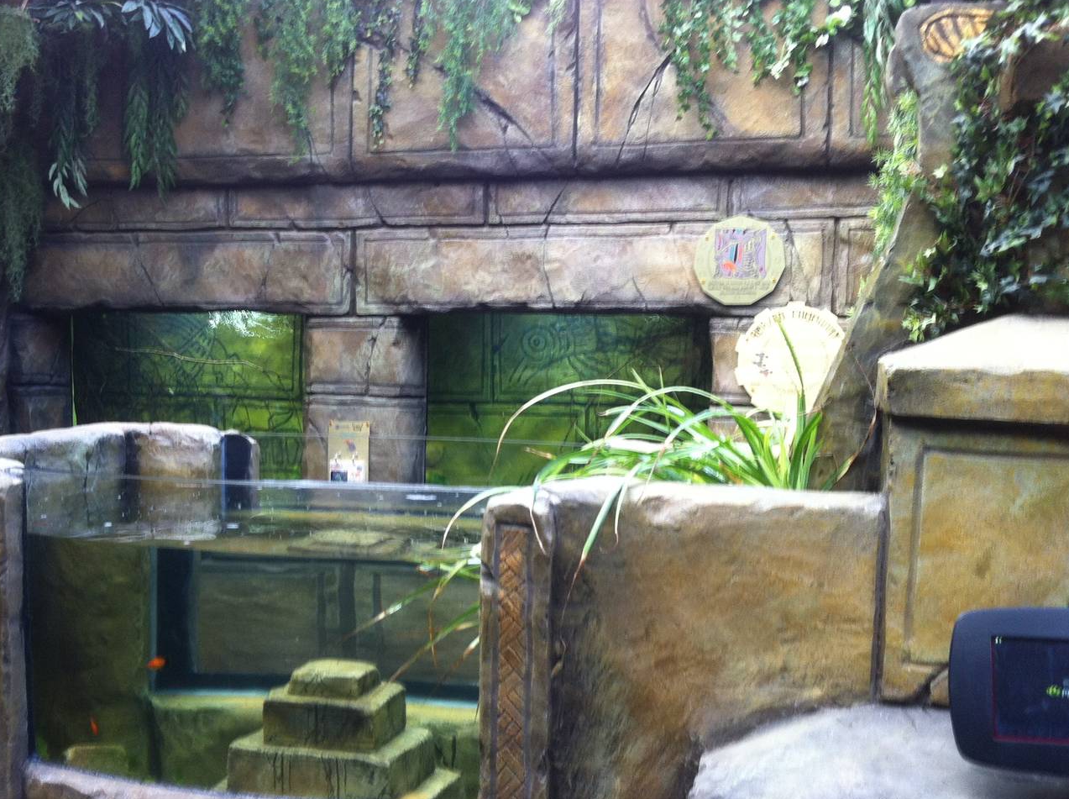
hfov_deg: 42.8
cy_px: 457
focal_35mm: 44
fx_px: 1357
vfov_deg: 32.7
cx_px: 423
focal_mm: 3.85
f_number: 2.8
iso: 80
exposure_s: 1/15
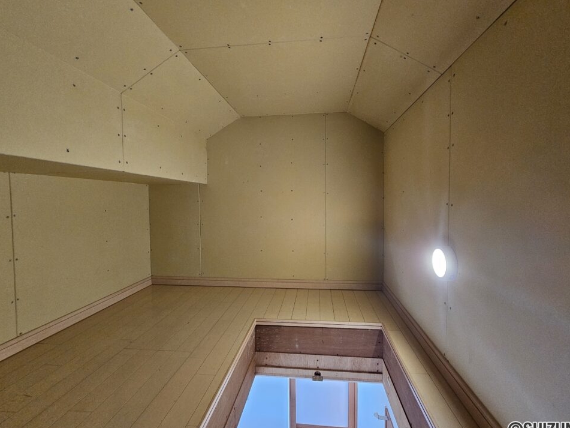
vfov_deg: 85.7
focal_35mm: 14
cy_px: 210
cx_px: 295
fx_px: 231
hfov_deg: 102.0
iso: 400
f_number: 2.2
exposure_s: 1/60
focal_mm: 2.2
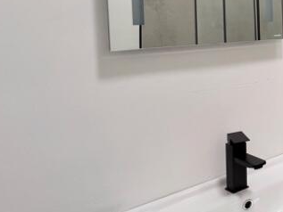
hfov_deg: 28.1
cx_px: 431
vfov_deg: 33.1
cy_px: 33
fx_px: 343
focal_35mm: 42
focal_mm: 1.57
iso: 250
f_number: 1.8
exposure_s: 1/50
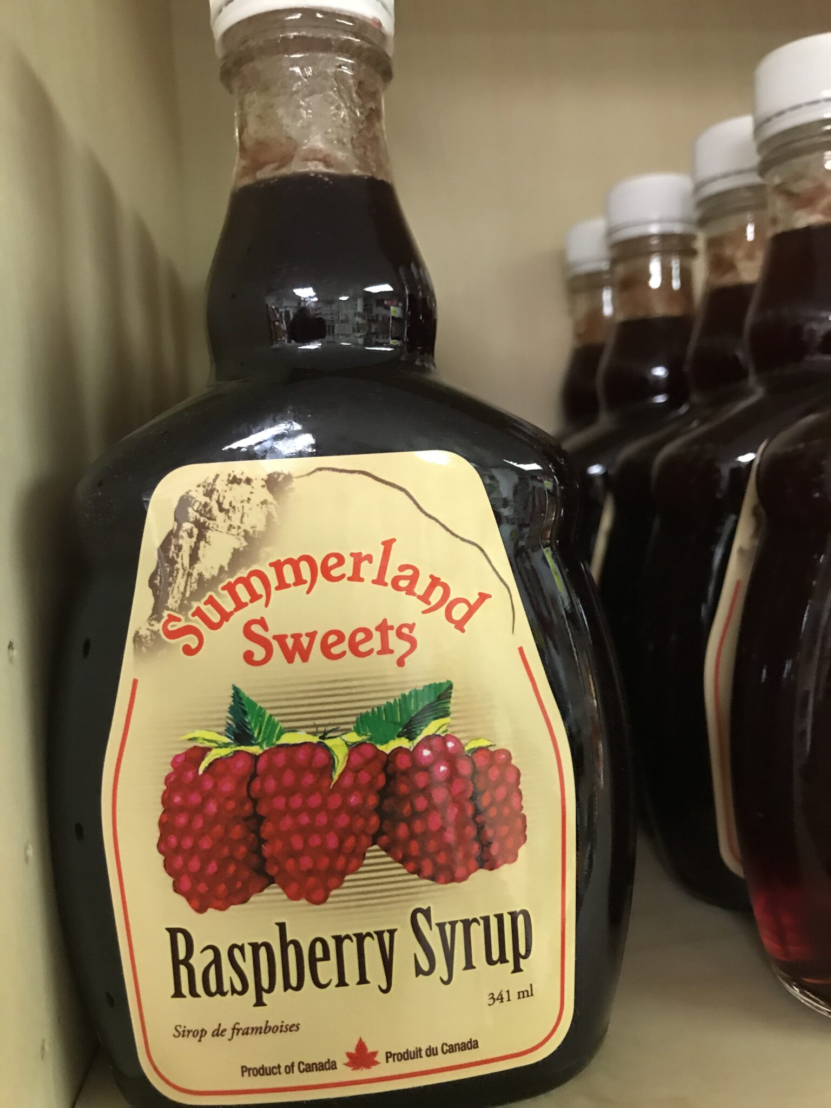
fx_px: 896
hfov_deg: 49.7
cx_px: 416
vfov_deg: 63.4
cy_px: 554
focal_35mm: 28
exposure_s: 1/11
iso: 100
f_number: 1.8
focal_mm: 3.99
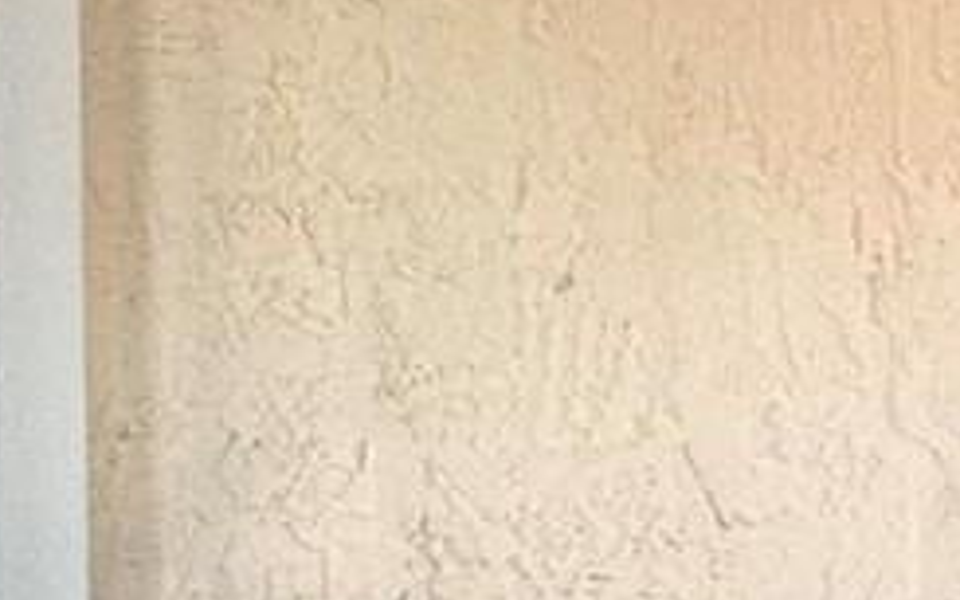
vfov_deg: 13.3
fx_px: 2537
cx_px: 2760
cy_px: 614
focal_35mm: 97
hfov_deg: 12.1
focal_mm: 2.22
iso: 125
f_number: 2.2
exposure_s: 1/120
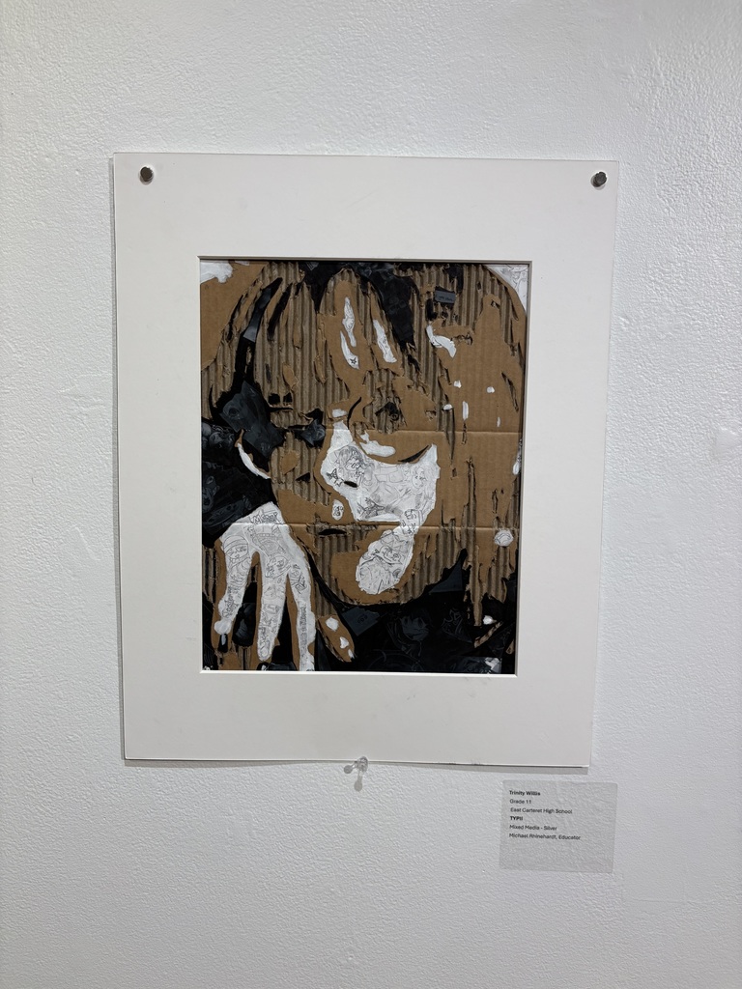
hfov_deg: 53.1
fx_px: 743
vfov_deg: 67.3
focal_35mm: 26
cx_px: 371
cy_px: 494
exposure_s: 1/120
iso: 40
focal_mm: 5.96
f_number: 1.6
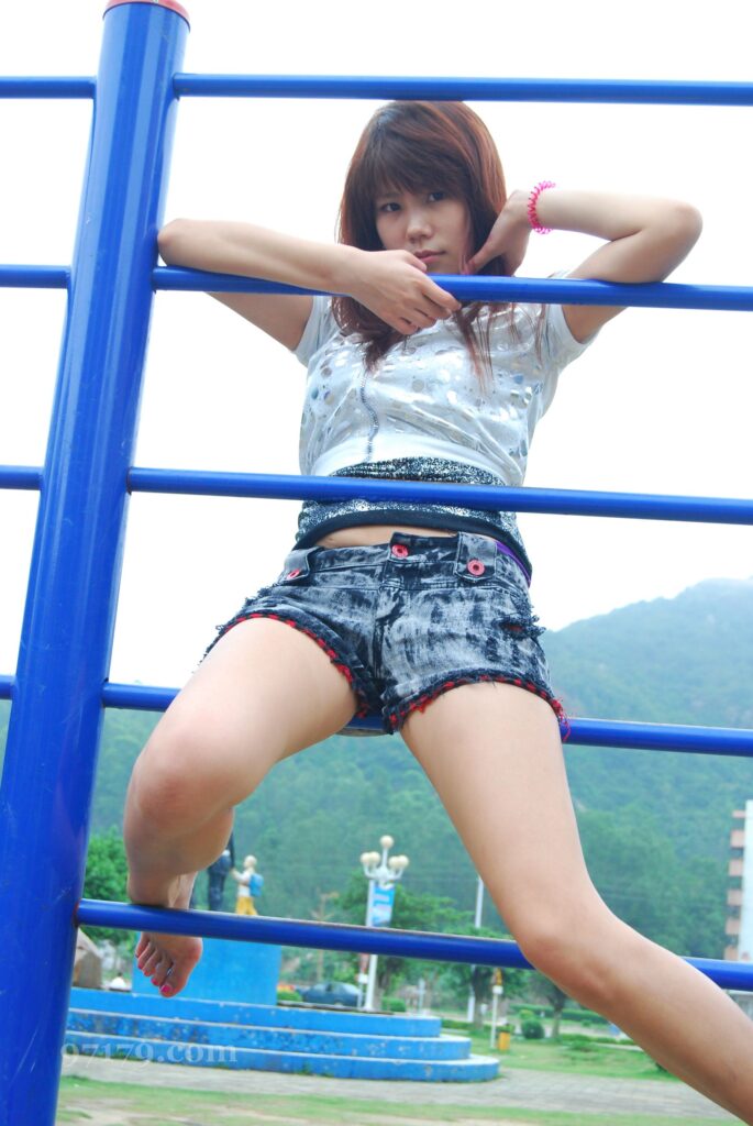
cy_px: 563
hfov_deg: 23.8
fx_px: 1784
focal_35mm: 57
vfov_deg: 35.0
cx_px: 376
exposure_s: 1/160
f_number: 7.1
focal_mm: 38
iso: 400
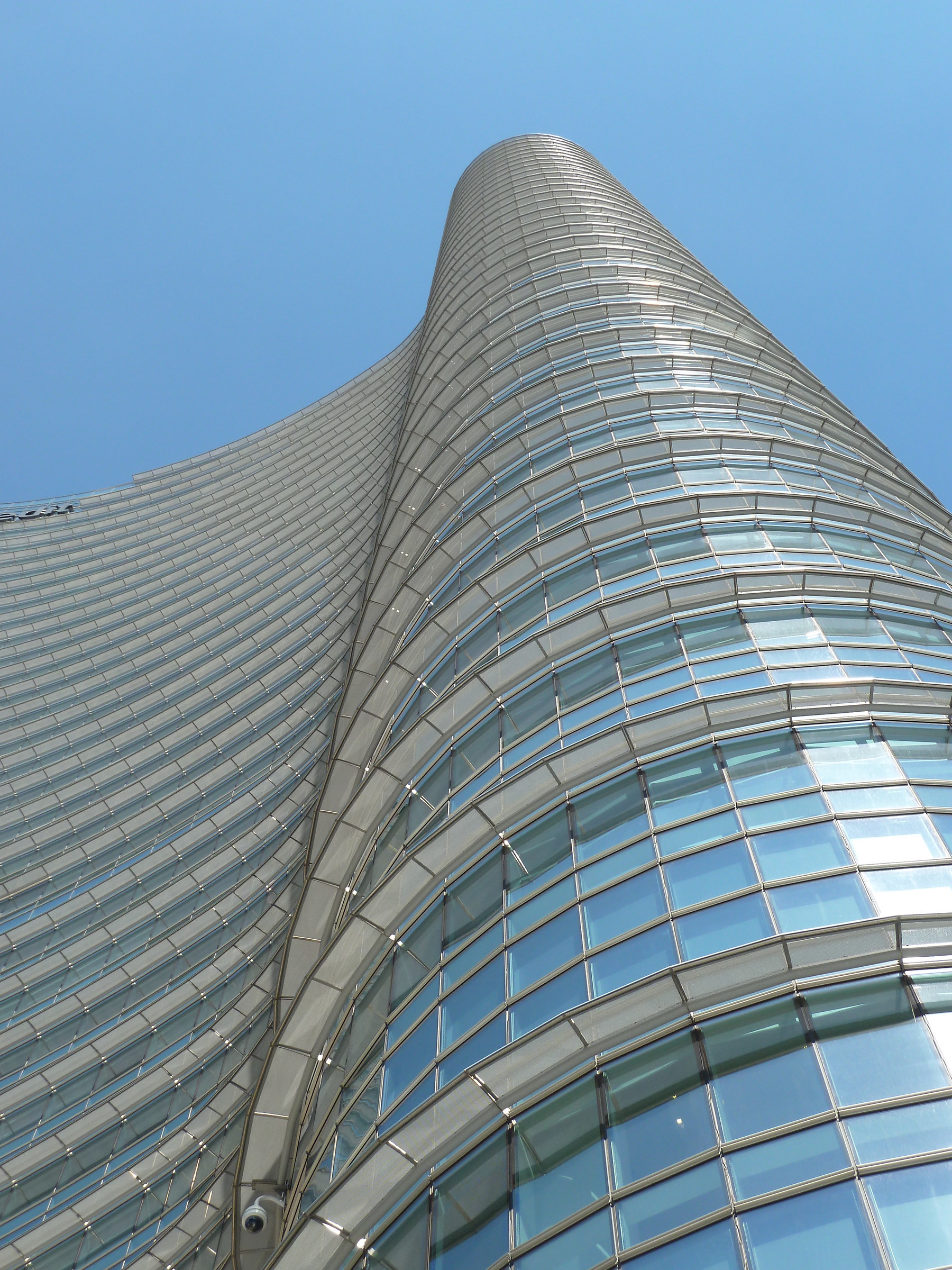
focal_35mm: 52
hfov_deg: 28.0
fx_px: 1907
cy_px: 635
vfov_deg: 36.8
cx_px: 476
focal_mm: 8.5
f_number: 4.5
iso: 80
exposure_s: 1/500
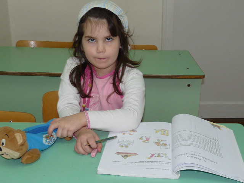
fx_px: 345
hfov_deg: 38.9
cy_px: 92
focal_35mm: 49
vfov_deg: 29.7
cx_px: 122
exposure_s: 1/30
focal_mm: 4.8
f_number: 2.8
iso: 100
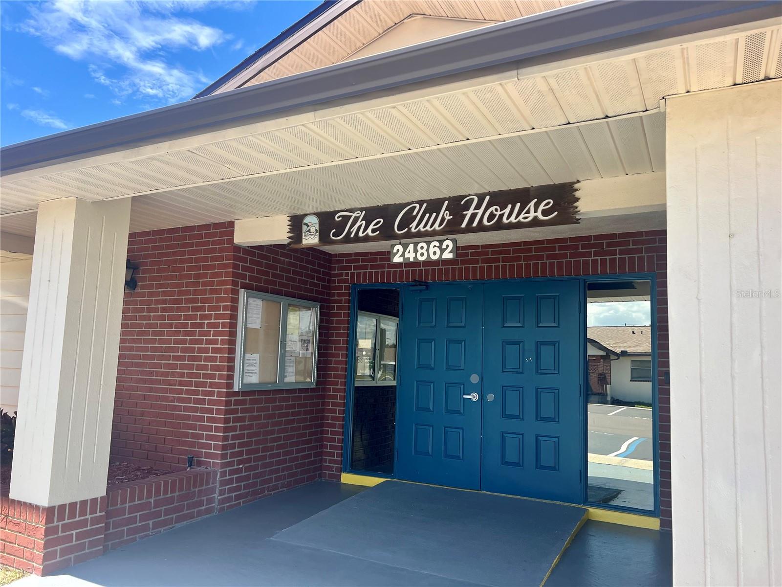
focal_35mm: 26
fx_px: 587
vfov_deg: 53.1
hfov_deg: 67.3
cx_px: 391
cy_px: 294
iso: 50
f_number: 1.5
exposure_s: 1/1449
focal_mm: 5.7
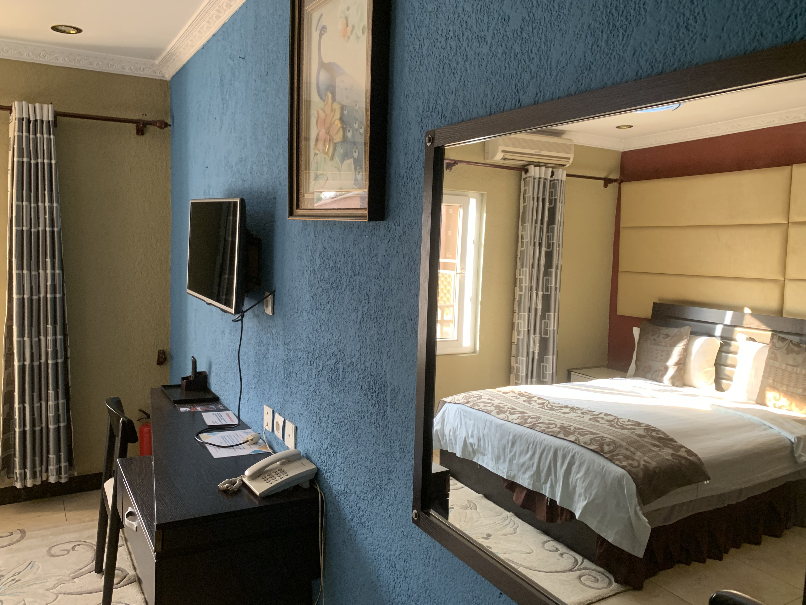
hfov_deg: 65.3
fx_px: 629
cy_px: 297
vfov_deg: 51.3
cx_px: 398
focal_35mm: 27
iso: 200
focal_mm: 4.25
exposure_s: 1/60
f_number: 1.8
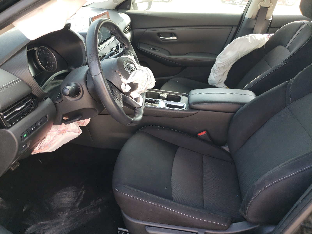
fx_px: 234
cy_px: 117
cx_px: 156
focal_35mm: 26
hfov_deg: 67.3
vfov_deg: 53.1
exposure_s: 1/175
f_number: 1.5
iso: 50
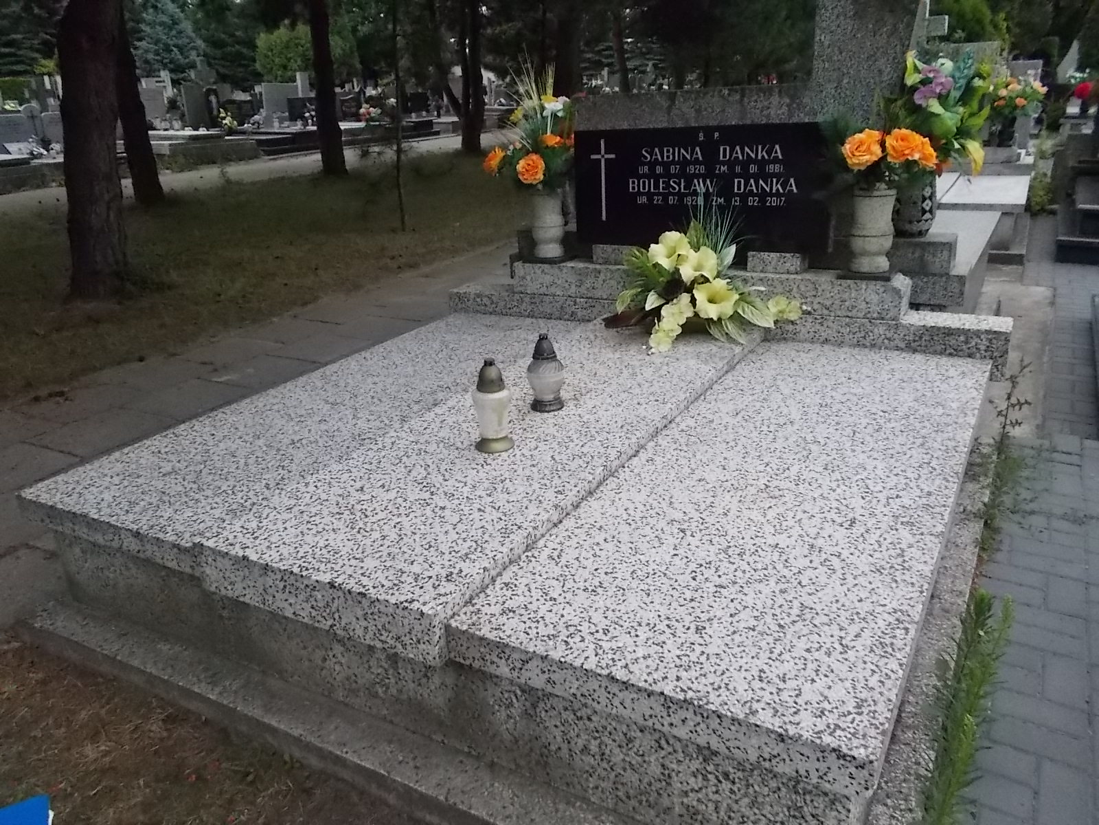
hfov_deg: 67.3
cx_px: 550
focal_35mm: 26
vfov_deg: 53.1
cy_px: 412
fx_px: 825
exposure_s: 1/400
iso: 400
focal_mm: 4.6
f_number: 8
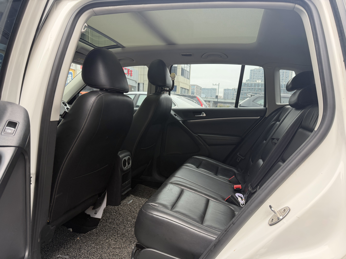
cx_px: 173
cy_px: 130
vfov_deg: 56.8
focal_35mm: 24
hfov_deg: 71.6
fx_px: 240
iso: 125
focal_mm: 6.76
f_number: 1.78
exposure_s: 1/206
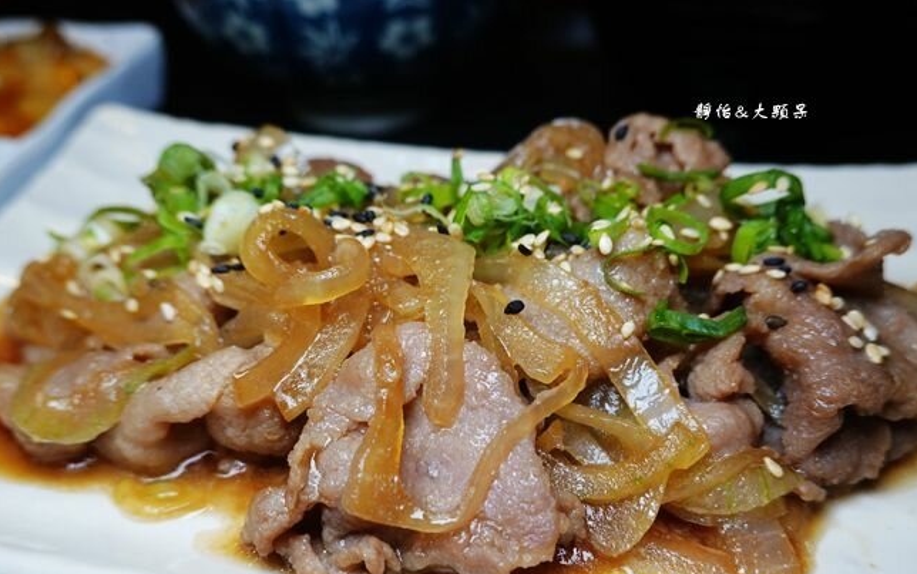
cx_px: 458
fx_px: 925
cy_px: 303
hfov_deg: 52.7
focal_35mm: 37
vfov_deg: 34.5
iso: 125
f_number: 3.5
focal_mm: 13.29
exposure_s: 1/60
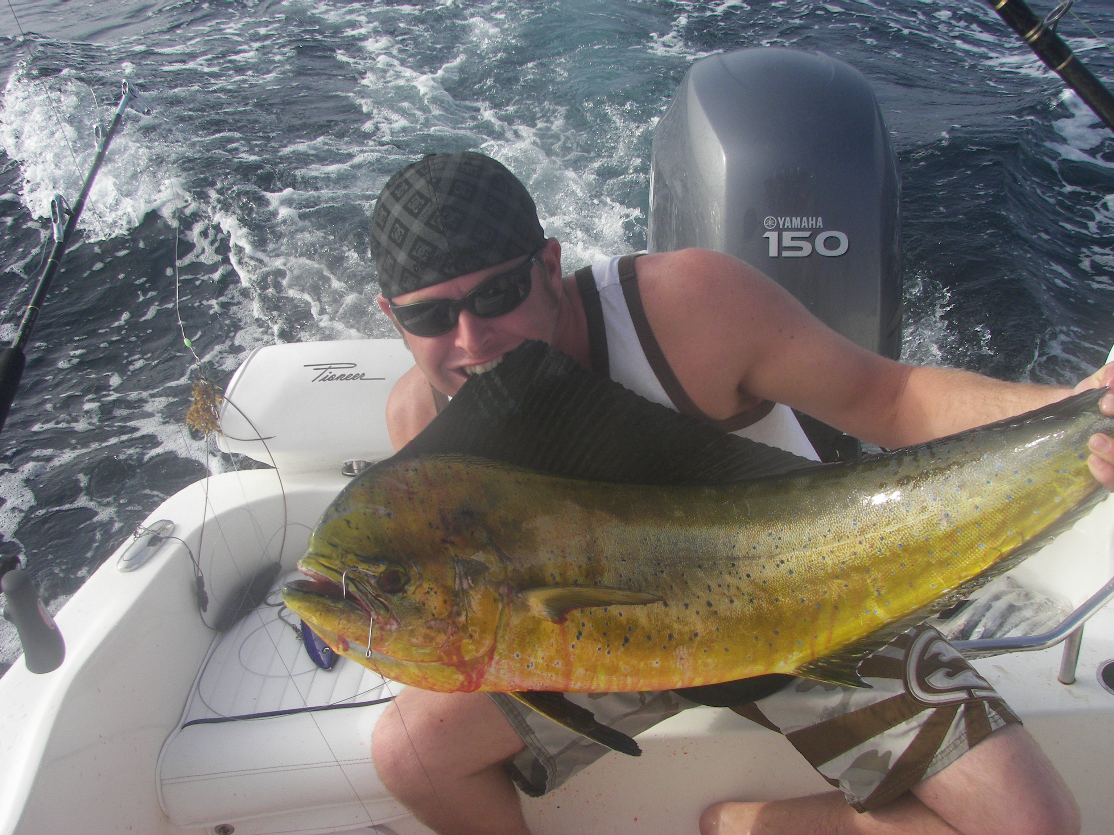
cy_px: 418
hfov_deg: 51.4
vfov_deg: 39.7
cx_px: 557
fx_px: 1159
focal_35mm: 36
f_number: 4
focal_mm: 6
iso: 64
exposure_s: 1/640
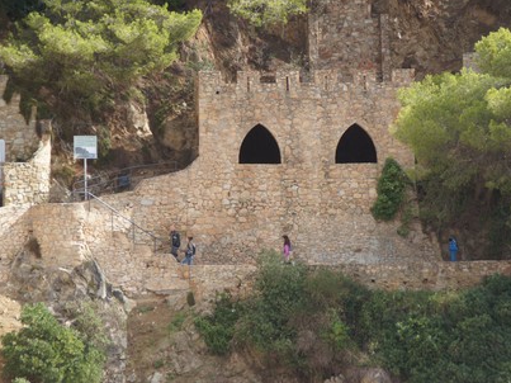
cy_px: 191
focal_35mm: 173
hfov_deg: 11.5
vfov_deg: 8.6
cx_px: 284
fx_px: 2546
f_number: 5.6
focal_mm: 105
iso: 100
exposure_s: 1/160
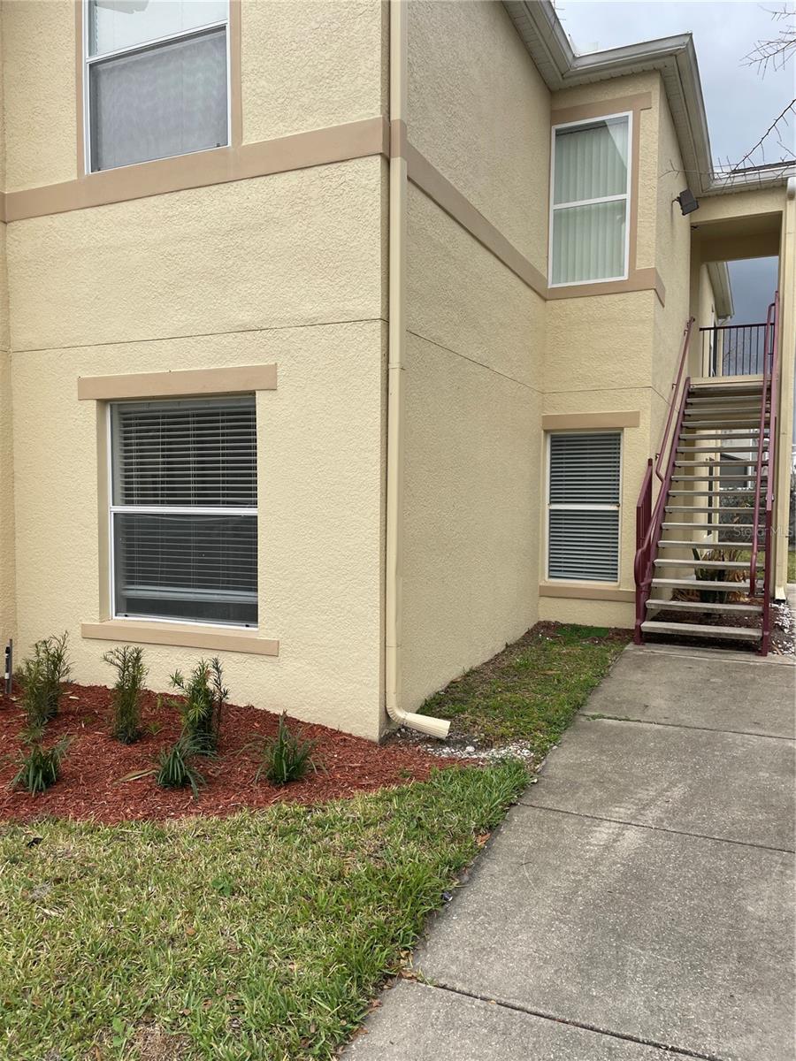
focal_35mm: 26
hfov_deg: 53.1
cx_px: 398
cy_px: 530
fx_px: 797
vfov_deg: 67.3
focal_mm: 4.2
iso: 32
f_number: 1.6
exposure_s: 1/2817
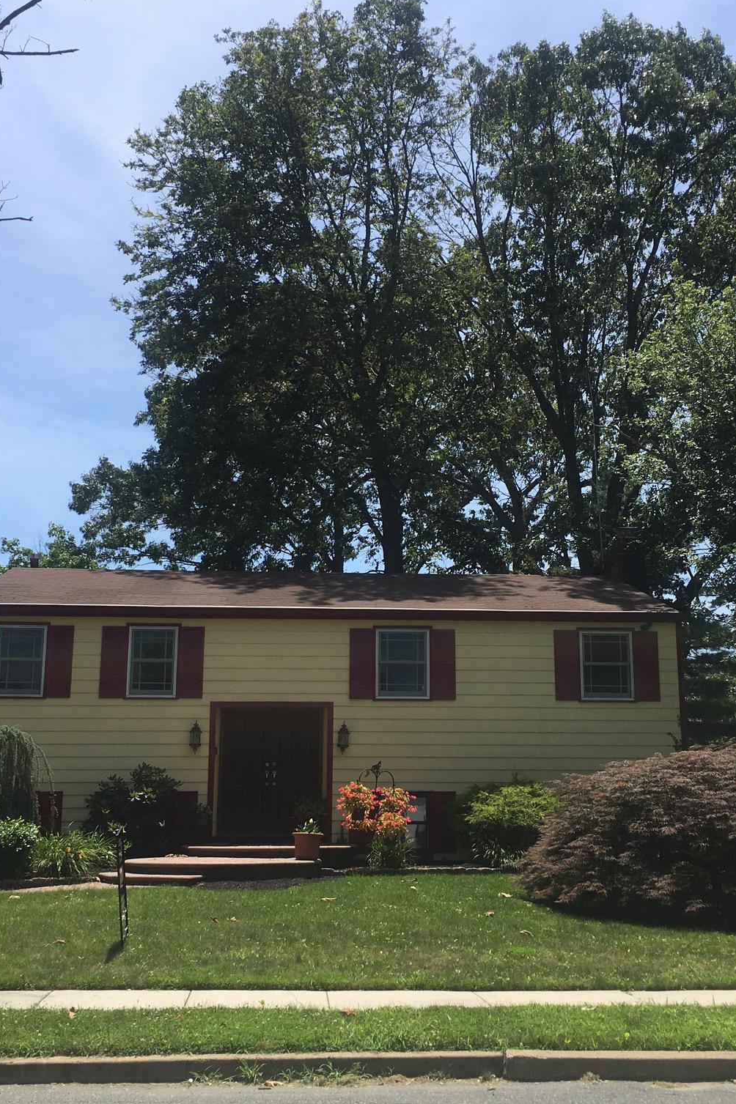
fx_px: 1258
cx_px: 359
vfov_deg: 47.4
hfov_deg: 32.6
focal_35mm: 41
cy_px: 544
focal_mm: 4.15
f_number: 2.2
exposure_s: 1/1603
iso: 25
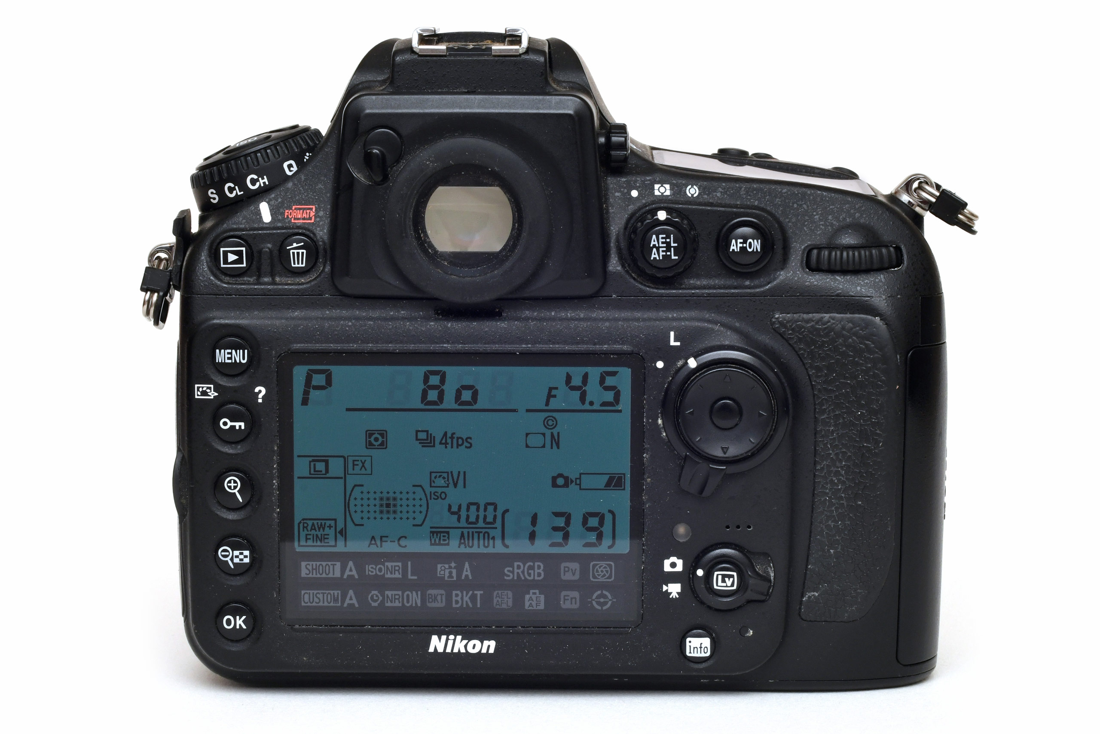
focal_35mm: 50
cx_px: 550
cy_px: 367
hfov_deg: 39.6
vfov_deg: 27.0
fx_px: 1528
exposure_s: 1/60
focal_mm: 50
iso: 400
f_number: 16
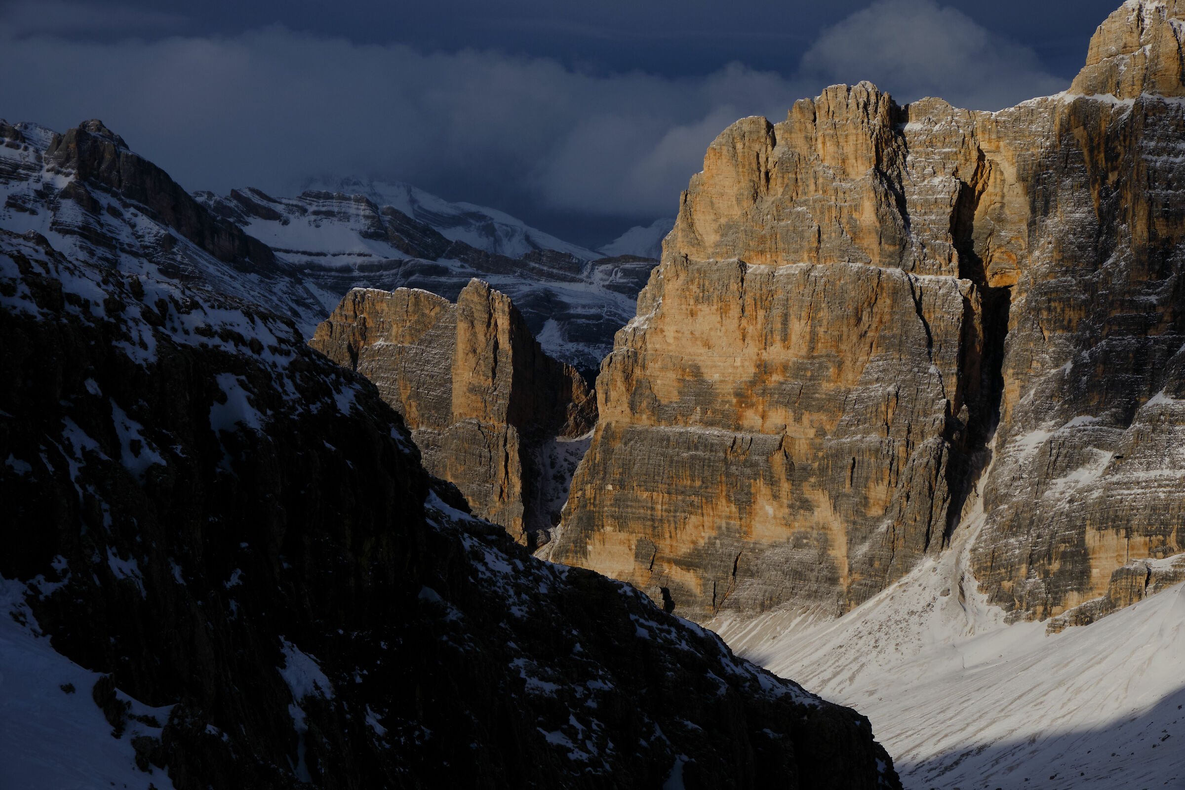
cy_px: 395
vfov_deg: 18.7
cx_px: 592
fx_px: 2403
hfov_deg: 27.7
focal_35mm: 73
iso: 200
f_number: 9
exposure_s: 1/1000
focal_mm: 48.4
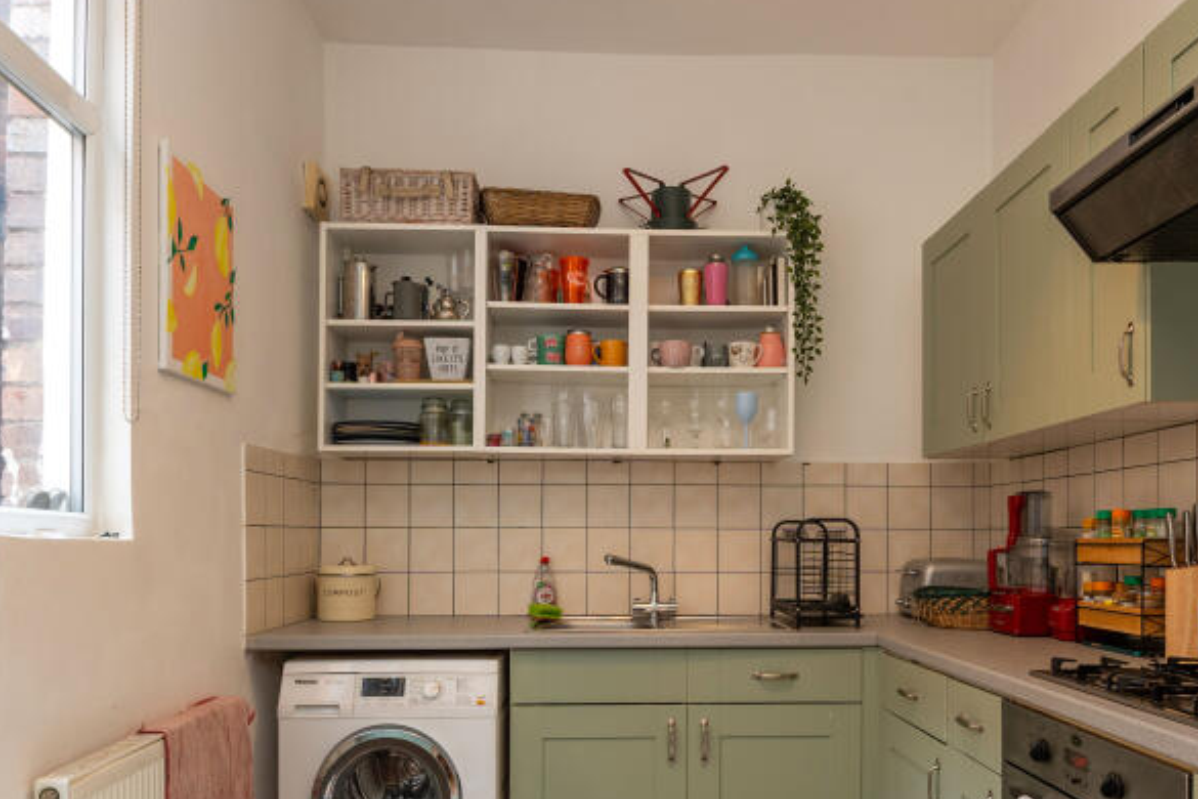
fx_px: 932
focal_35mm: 28
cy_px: 573
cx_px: 649
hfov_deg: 65.4
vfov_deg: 45.2
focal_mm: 16
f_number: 8
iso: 320
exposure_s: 1/8
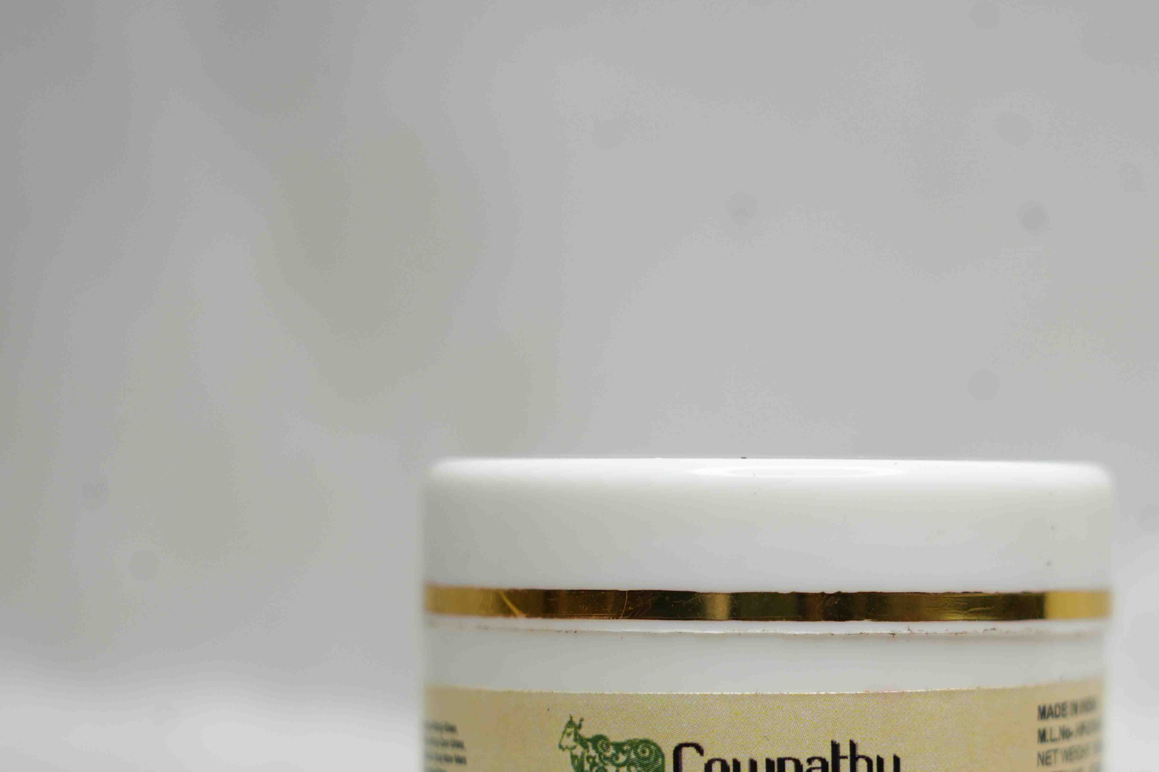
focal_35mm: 150
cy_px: 616
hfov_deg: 13.7
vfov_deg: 9.1
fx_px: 4829
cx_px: 708
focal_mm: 94
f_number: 5.6
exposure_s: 1/60
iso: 250
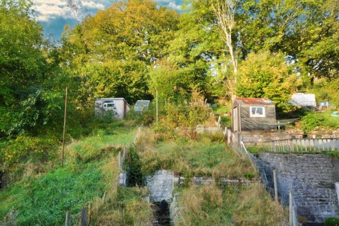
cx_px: 170
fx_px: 184
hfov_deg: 85.4
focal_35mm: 20
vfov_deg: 63.2
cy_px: 113
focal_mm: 13
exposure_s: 1/125
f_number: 5.6
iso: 220
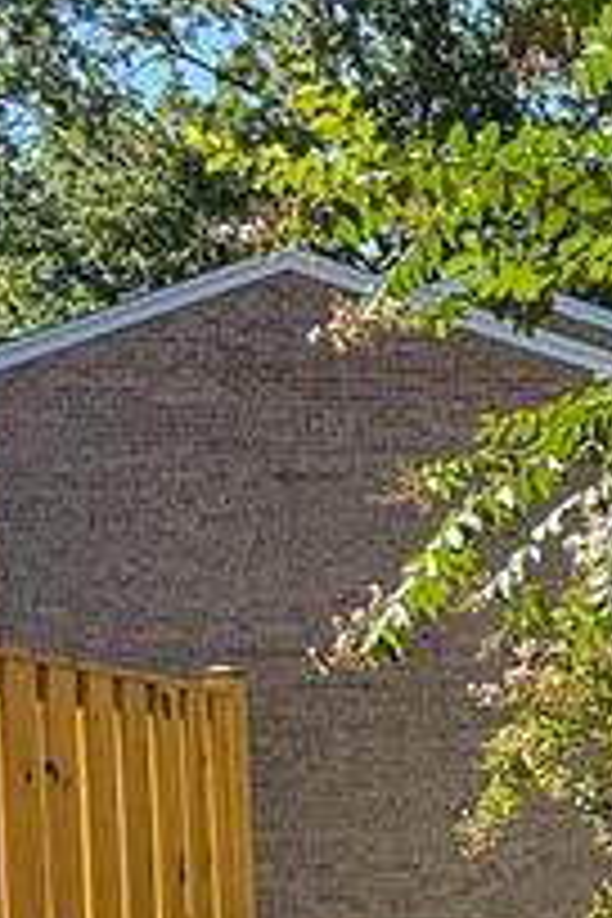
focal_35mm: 77
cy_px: 1026
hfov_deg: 15.9
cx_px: 972
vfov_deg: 24.4
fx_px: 1963
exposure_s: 1/411
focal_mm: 2.22
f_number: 2.2
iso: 50
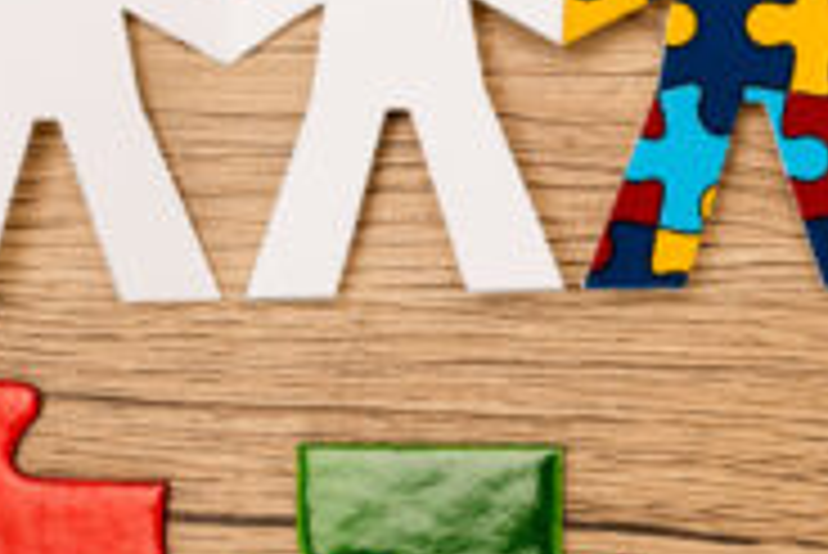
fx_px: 3752
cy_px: 223
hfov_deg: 12.5
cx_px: 778
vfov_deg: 8.4
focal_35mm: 163
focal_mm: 50
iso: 100
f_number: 5.6
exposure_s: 1/160
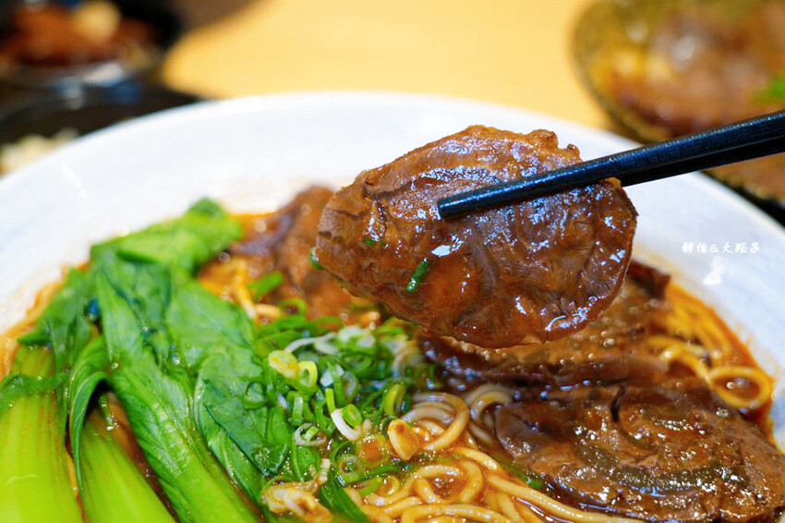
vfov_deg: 27.5
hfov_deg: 40.4
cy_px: 262
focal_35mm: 49
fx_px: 1068
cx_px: 392
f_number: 4
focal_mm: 49
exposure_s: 1/50
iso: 320
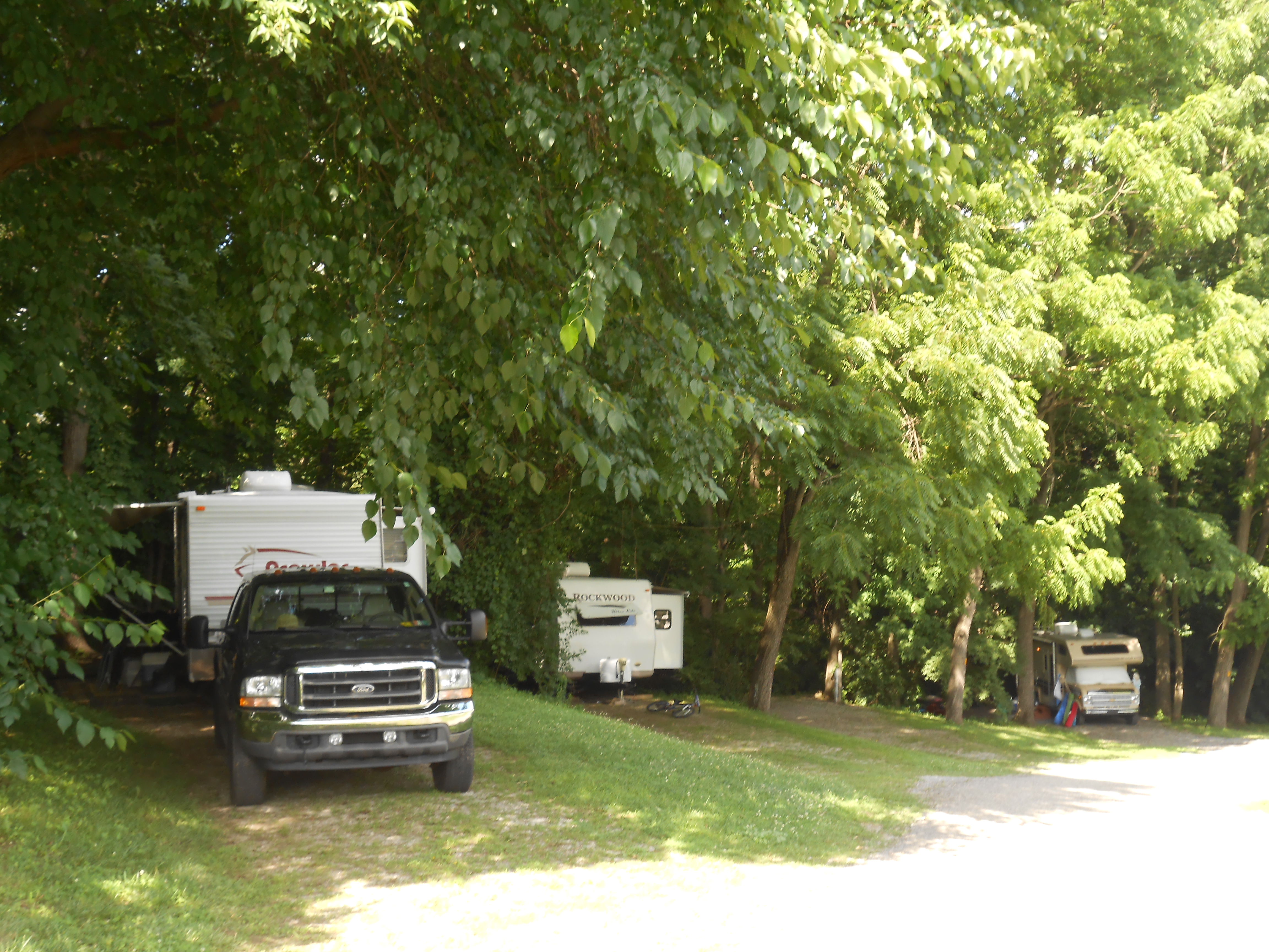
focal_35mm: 44
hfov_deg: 42.9
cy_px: 476
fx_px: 1613
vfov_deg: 32.9
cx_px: 634
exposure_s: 1/60
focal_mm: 7.8
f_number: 4.5
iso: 80
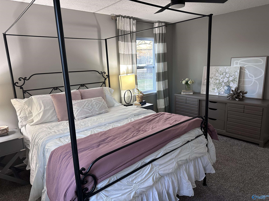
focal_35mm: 24
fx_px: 187
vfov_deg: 56.8
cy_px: 100
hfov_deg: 71.6
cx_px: 134
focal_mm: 6.86
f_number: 1.78
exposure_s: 1/60
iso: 320
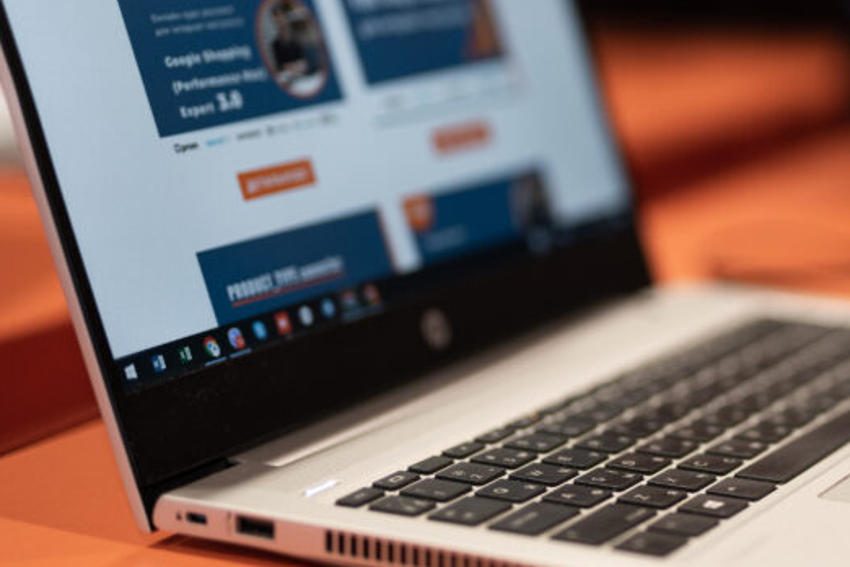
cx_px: 765
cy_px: 206
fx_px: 2314
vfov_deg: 13.9
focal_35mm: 98
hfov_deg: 20.4
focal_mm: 50
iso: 500
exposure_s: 1/100
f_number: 1.4
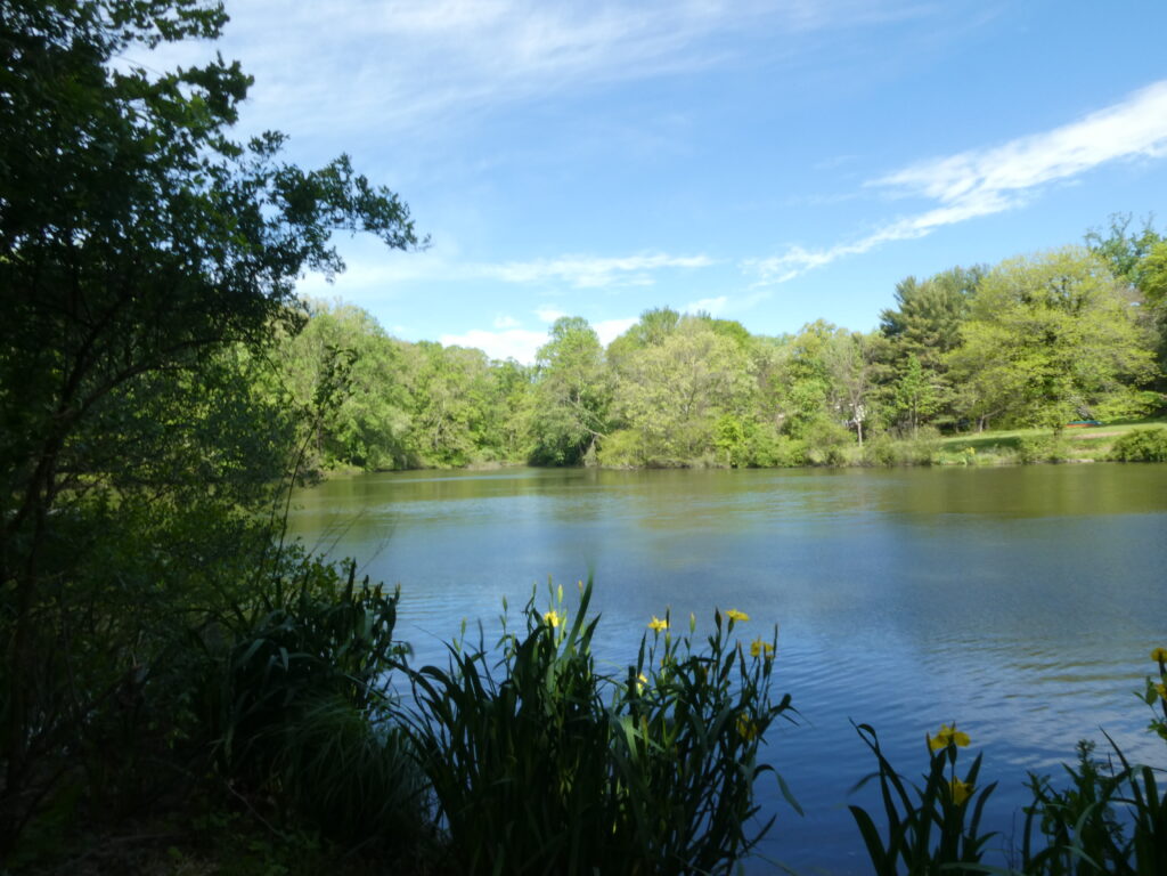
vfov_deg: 56.8
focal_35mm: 24
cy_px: 438
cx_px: 584
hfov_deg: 71.6
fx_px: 809
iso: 80
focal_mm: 4.3
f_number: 8
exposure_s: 1/80
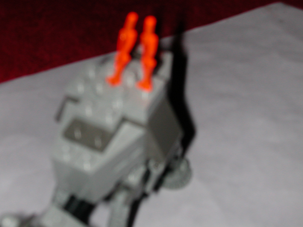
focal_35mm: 58
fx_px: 508
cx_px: 152
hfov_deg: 33.2
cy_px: 114
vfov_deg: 25.2
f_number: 3.4
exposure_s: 1/59.9
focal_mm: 8.9
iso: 100
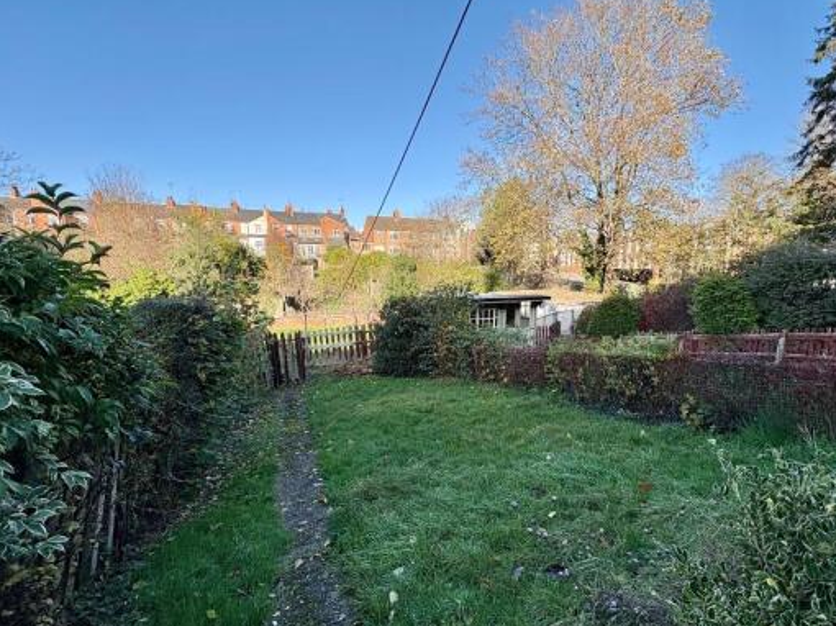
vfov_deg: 77.9
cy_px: 338
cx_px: 448
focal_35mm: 16
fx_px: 386
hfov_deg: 94.4
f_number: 2.2
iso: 64
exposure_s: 1/664
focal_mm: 2.22
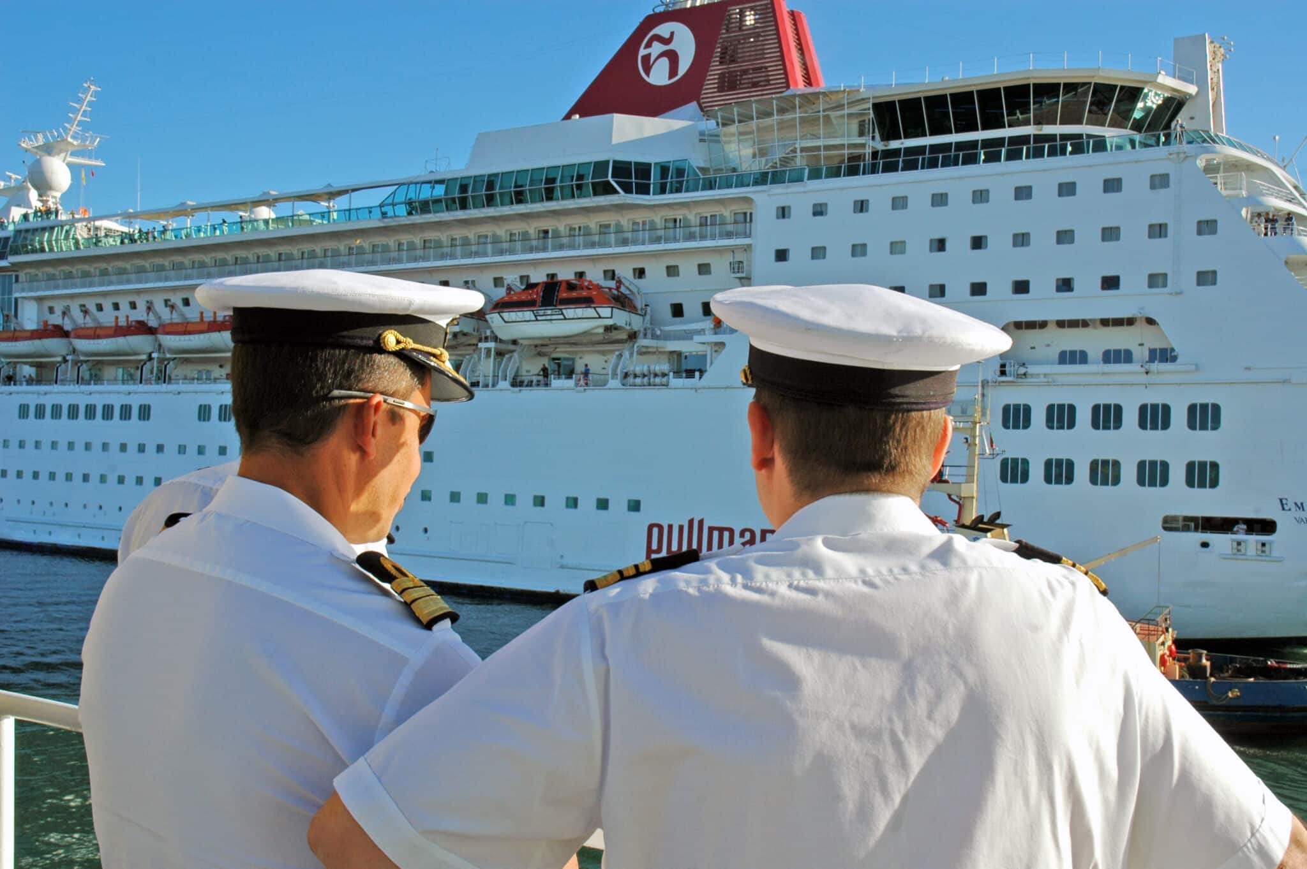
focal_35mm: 36
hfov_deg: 53.2
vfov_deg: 36.8
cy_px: 434
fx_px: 1306
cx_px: 654
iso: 200
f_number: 13
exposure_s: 1/200
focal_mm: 24
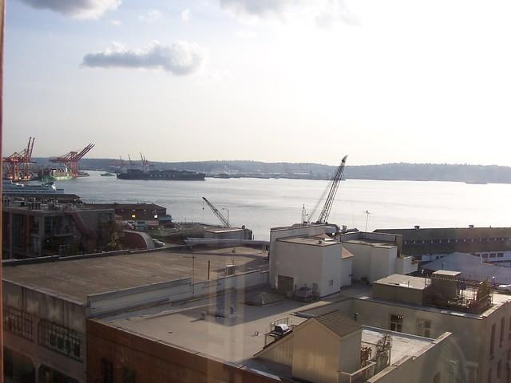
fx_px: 546
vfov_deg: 38.7
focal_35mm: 37
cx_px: 256
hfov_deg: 50.1
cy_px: 192
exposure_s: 1/250
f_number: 5.6
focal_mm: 5.6
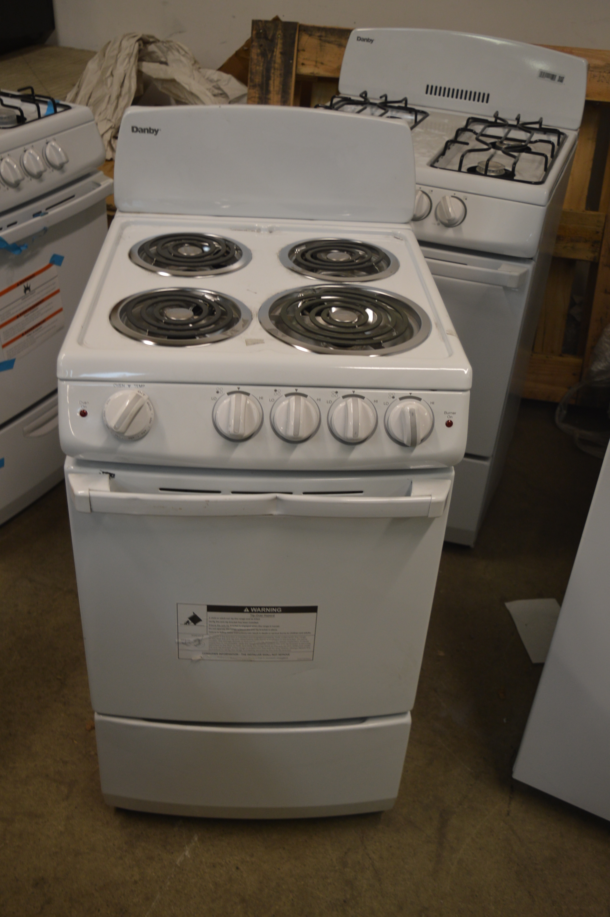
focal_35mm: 36
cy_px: 458
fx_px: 917
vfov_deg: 53.2
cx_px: 305
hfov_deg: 36.8
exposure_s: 1/60
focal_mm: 24
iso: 500
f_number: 4
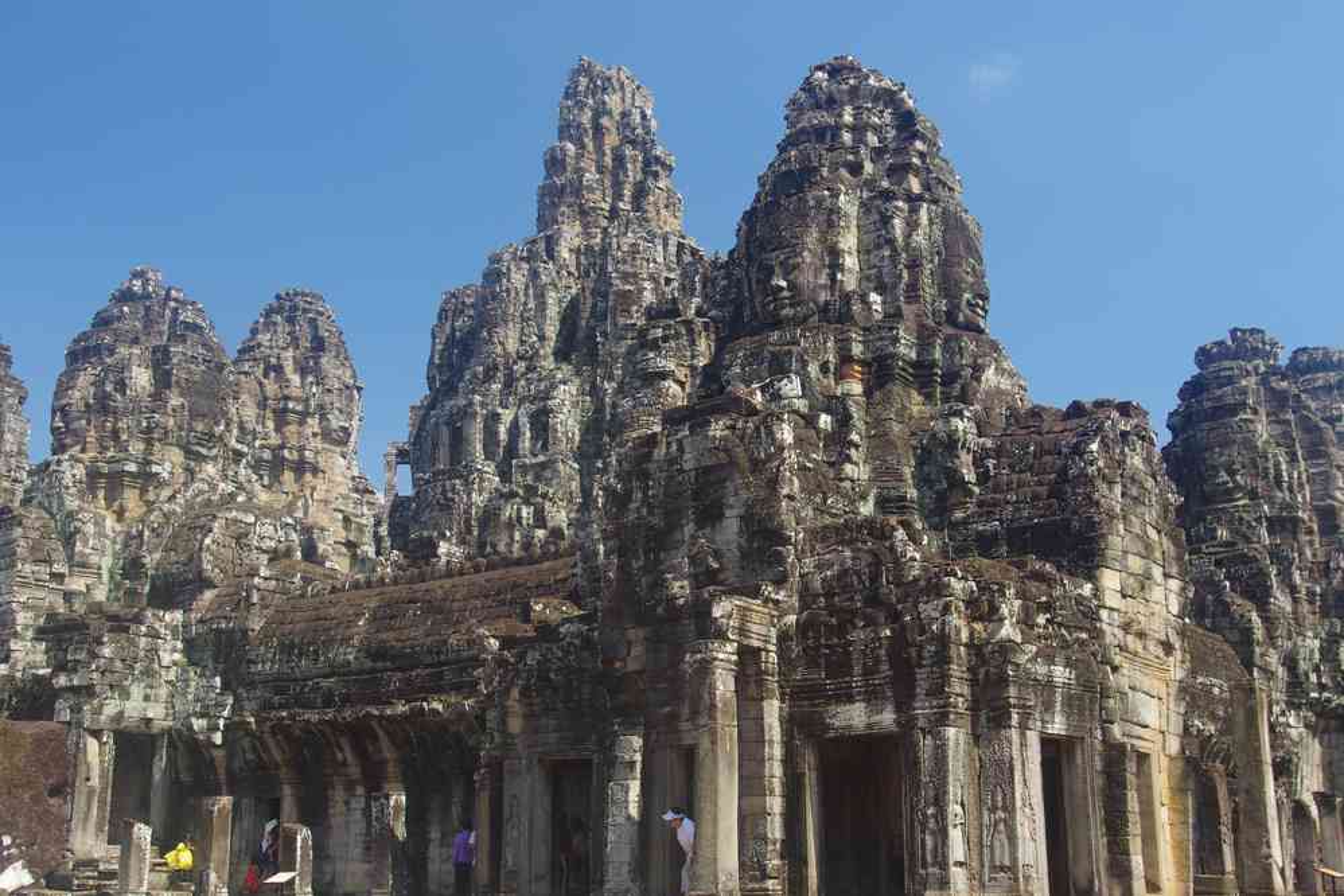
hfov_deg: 46.4
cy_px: 448
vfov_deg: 31.9
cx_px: 672
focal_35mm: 42
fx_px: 1568
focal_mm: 28
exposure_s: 1/60
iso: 200
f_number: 10
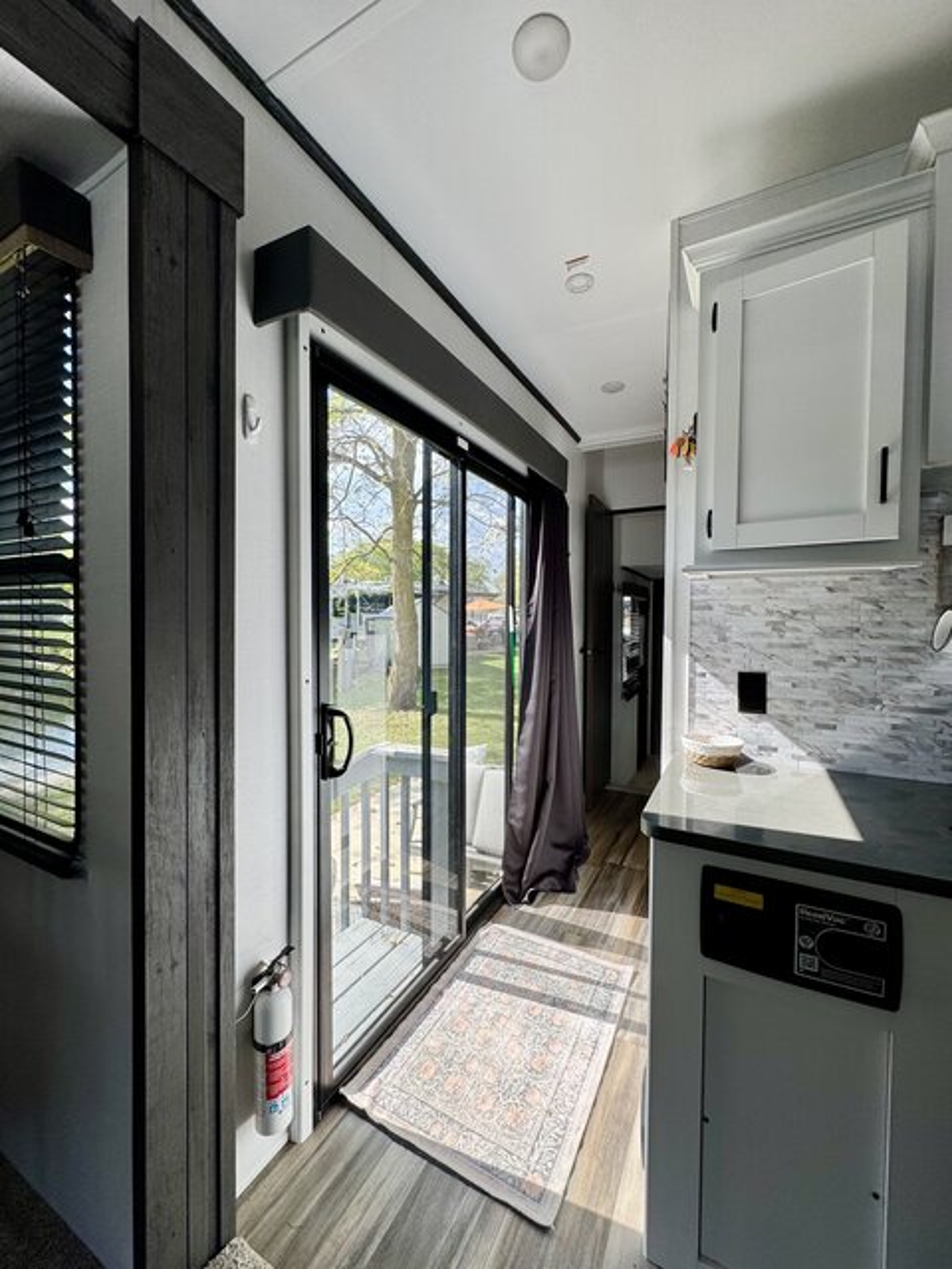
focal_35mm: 14
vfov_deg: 102.1
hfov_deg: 85.7
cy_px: 634
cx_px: 476
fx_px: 513
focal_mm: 2.22
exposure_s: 1/99
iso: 50
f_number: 2.2
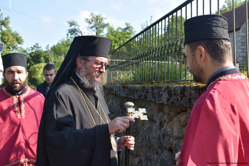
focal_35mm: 45
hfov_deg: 43.6
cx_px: 124
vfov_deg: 29.9
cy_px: 83
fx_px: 311
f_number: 7.1
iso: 200
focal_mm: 30
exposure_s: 1/250
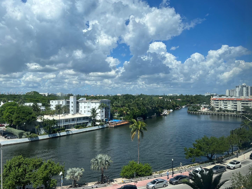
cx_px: 120
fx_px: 211
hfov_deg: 61.6
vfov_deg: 48.2
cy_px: 94
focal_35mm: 29
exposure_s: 1/2632
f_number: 1.5
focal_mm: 5.7
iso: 50
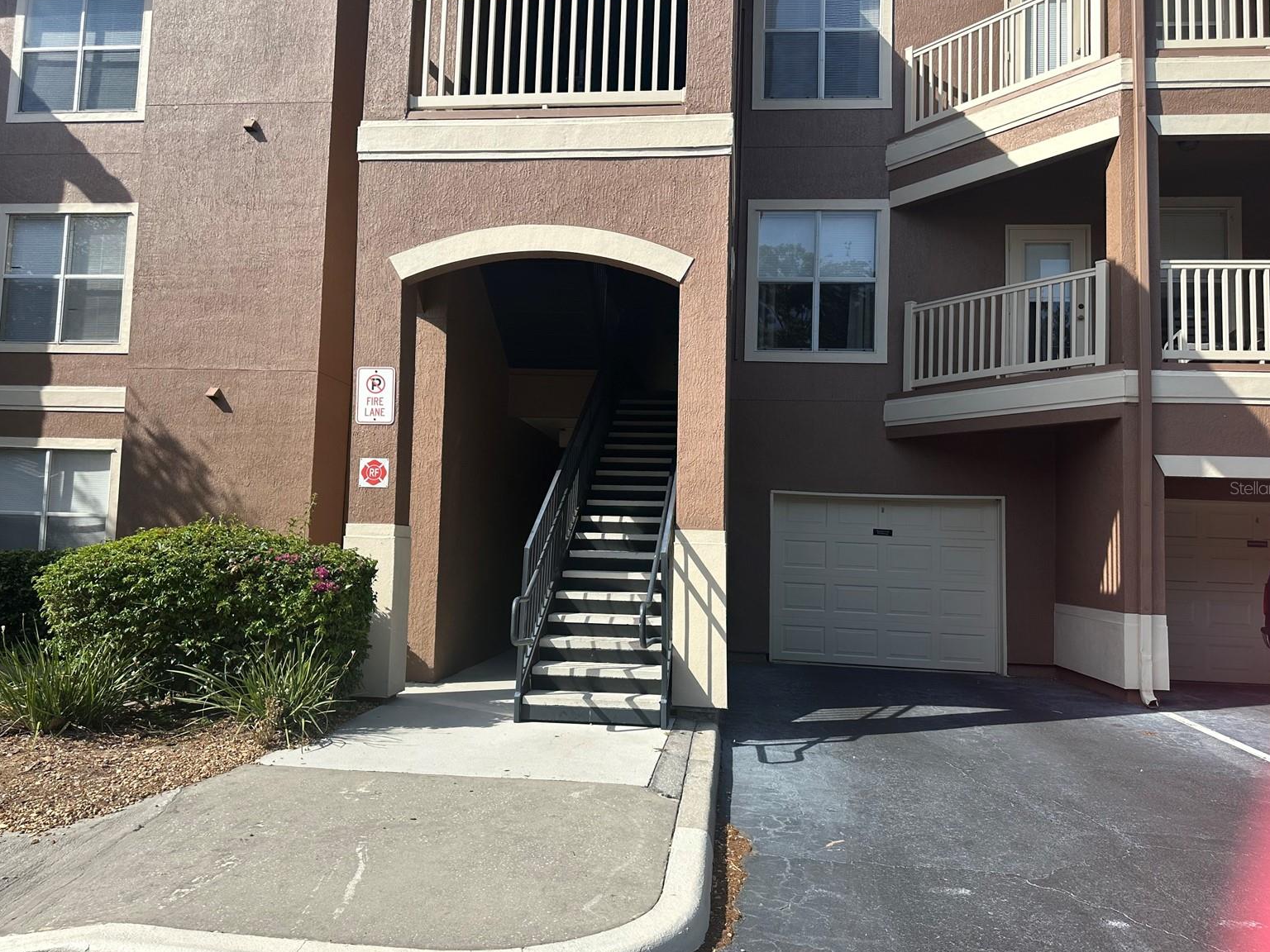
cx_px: 647
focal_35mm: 25
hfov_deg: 69.4
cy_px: 488
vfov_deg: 54.9
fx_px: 917
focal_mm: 6.86
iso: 80
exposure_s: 1/3058
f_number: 1.78
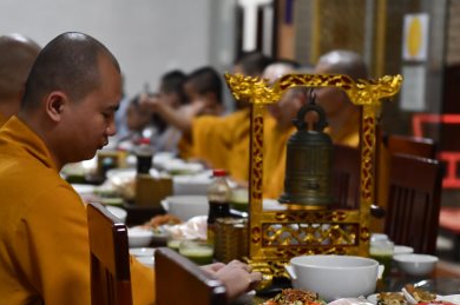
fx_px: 1468
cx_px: 188
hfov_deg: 17.8
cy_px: 250
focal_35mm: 115
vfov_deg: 11.8
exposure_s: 1/160
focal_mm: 70
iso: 3200
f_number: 2.8
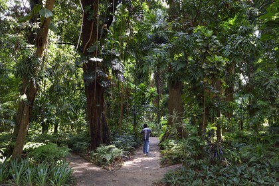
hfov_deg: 60.3
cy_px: 93
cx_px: 140
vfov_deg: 42.3
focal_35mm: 31
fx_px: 240
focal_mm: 31
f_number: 9
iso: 800
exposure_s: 1/80
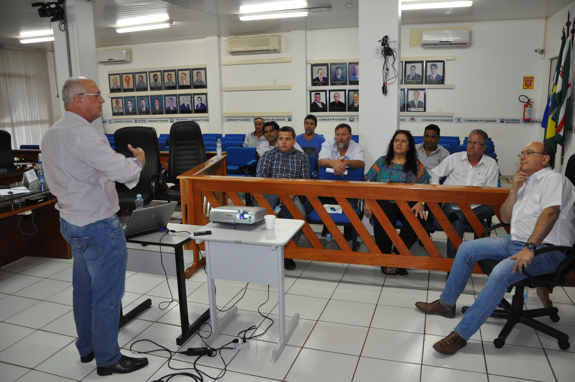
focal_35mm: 27
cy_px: 191
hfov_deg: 67.4
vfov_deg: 47.8
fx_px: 431
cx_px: 288
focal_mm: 18
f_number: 3.5
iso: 800
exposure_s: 1/60
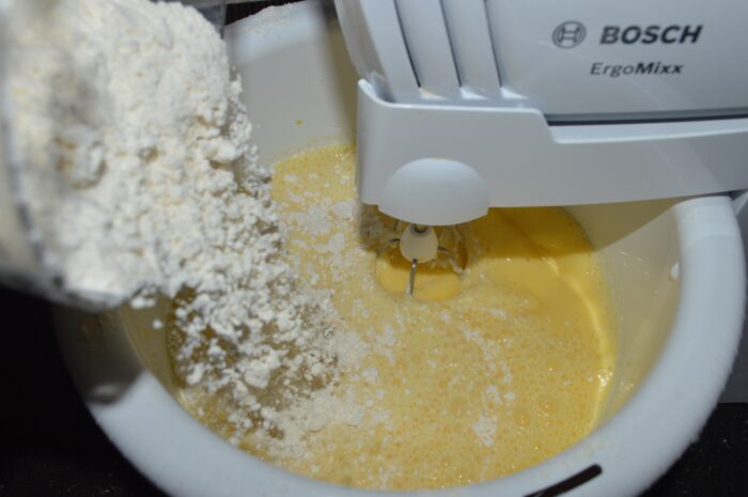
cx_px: 374
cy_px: 248
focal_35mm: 36
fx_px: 747
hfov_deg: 53.2
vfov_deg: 36.8
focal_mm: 24
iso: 100
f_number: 8
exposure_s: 1/60
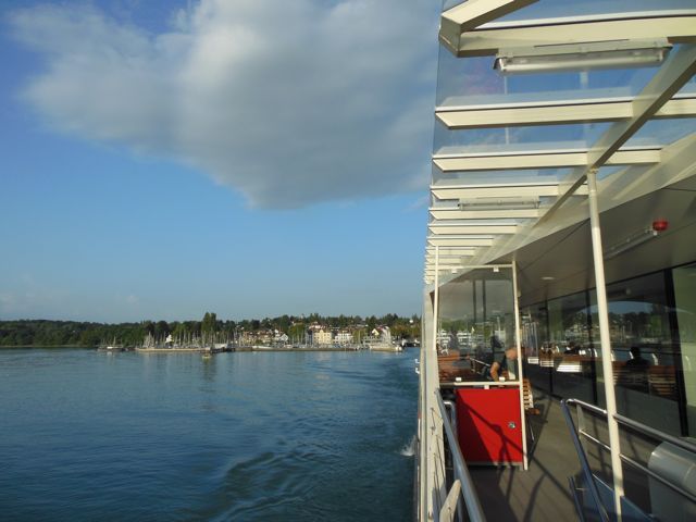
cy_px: 261
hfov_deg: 69.4
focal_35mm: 25
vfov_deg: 54.9
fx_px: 503
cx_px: 348
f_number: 3.2
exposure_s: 1/1500
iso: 125
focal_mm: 4.5
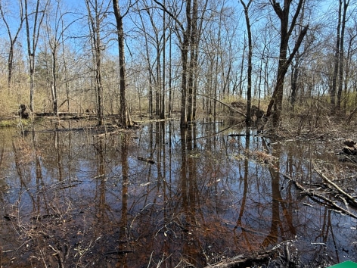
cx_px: 182
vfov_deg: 68.6
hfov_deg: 84.7
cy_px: 125
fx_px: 196
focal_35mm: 19
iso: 50
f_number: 2.2
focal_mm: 2.22
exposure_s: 1/518
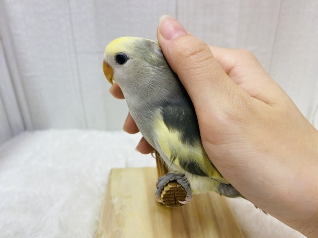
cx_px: 159
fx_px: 230
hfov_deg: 69.4
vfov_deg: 54.9
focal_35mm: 25
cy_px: 119
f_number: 1.8
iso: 64
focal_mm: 4.25
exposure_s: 1/100
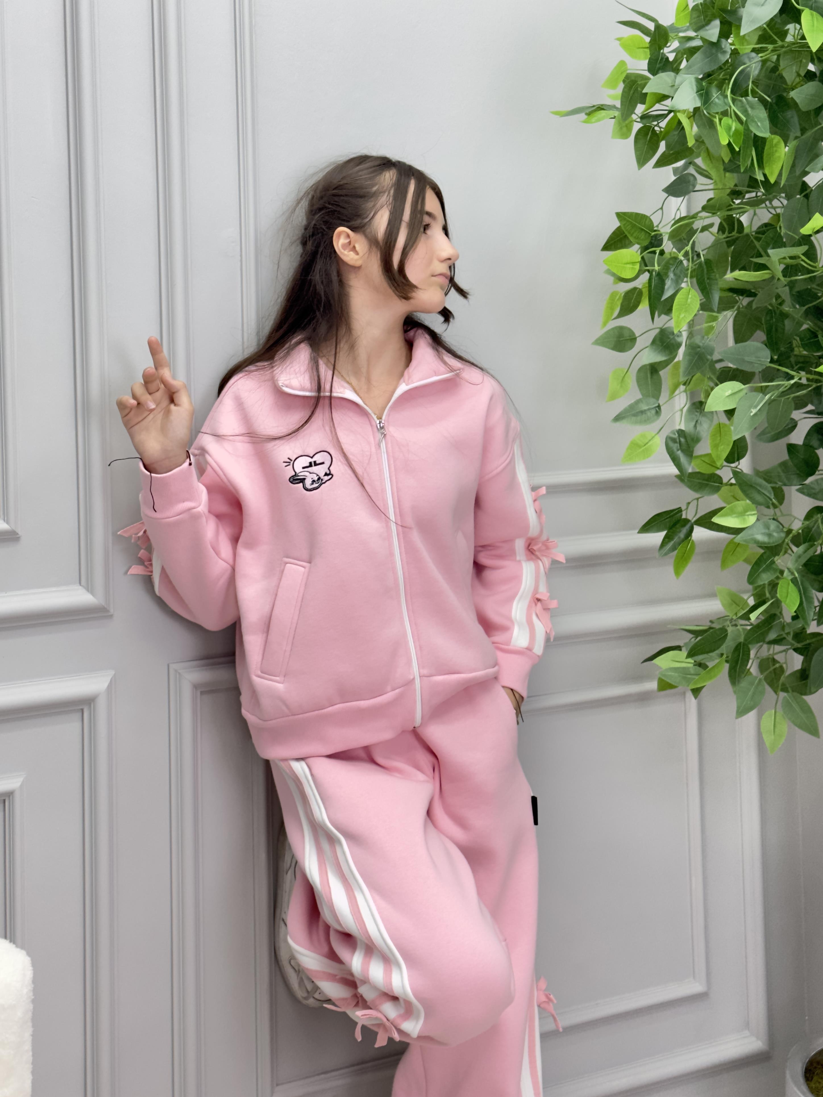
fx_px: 1522
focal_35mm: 48
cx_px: 412
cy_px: 548
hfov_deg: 30.3
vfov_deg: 39.7
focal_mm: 6.86
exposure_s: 1/100
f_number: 1.78
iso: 80
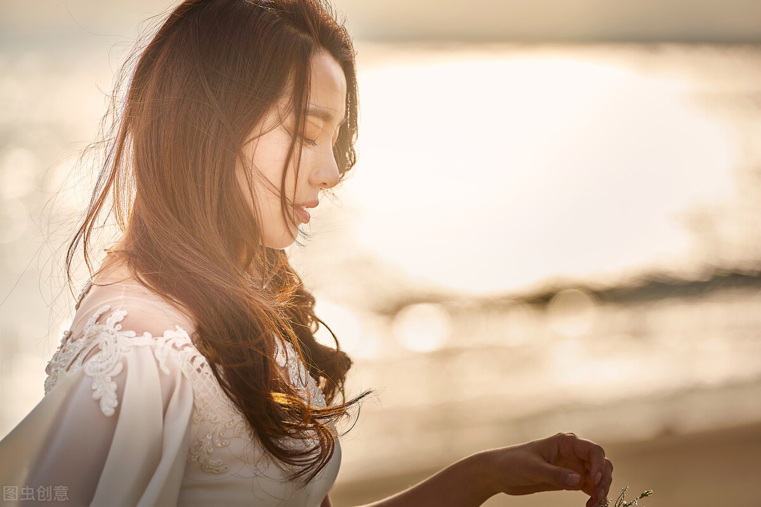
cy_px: 254
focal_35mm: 200
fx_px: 4227
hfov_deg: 10.3
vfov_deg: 6.9
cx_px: 380
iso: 50
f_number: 4
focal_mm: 200
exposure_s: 1/2000
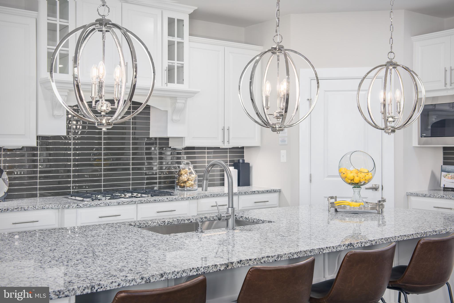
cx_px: 227
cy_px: 152
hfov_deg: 46.4
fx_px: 530
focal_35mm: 42
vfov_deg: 31.9
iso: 160
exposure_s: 1/250
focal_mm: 42
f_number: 6.3
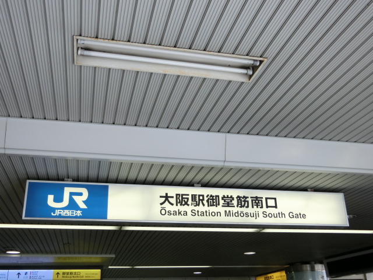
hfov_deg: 47.9
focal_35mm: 39
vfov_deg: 36.8
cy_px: 140
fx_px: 420
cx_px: 186
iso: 160
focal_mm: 6.9
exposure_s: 1/125
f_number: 4.1
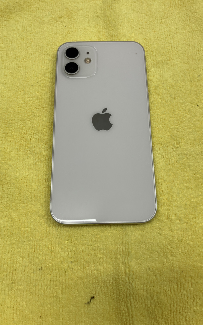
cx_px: 107
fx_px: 266
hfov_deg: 41.8
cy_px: 162
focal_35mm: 30
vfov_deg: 62.9
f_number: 1.8
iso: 50
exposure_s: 1/120
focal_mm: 3.99
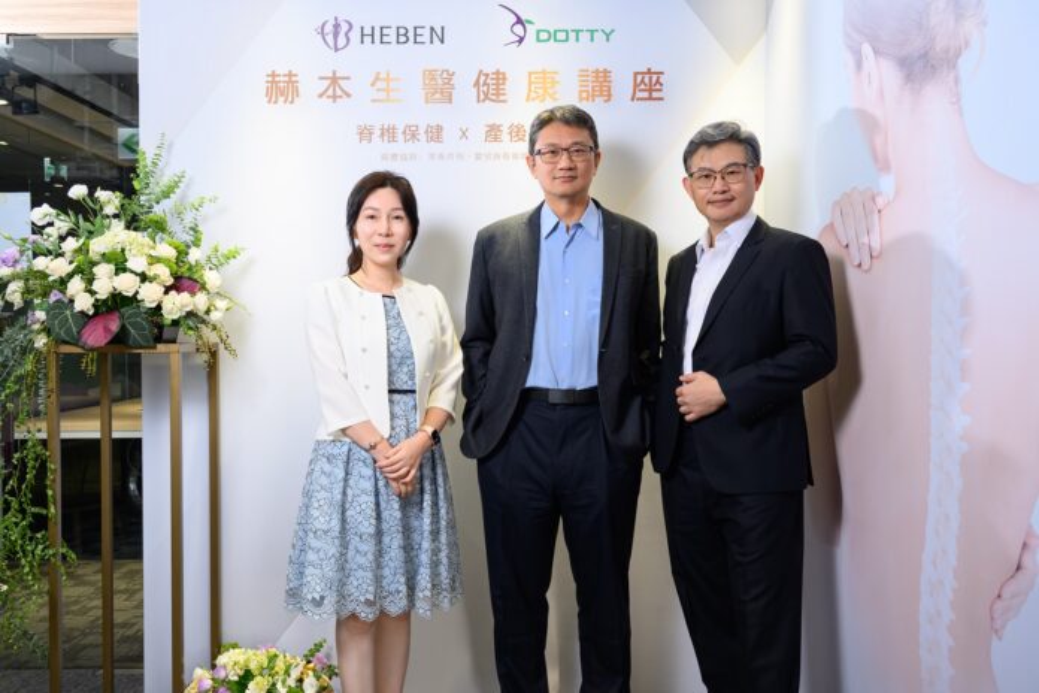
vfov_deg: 41.7
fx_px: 909
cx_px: 520
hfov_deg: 59.5
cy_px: 346
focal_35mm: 32
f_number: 6.3
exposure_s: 1/200
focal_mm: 31.5
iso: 800
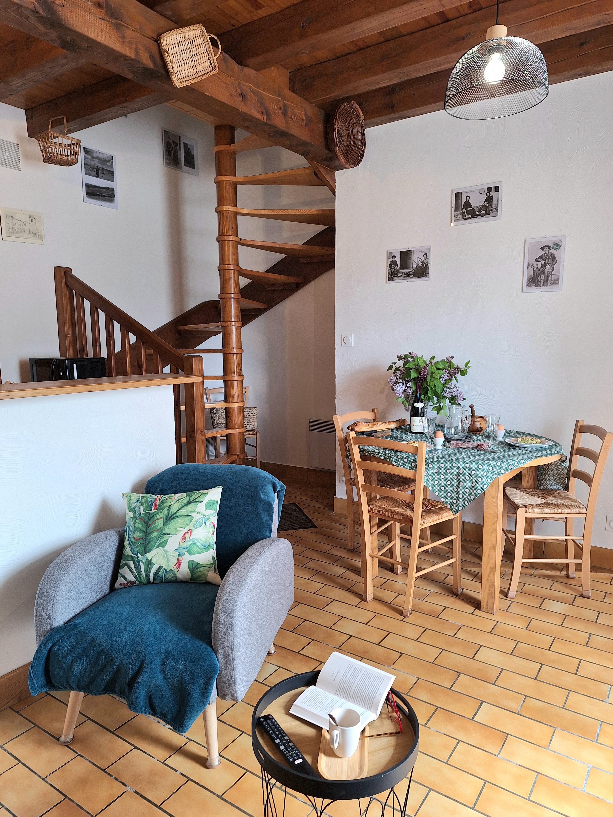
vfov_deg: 73.9
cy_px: 408
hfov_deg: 58.9
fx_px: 543
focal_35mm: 23
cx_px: 306
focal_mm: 5.54
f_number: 1.8
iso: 100
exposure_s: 1/40
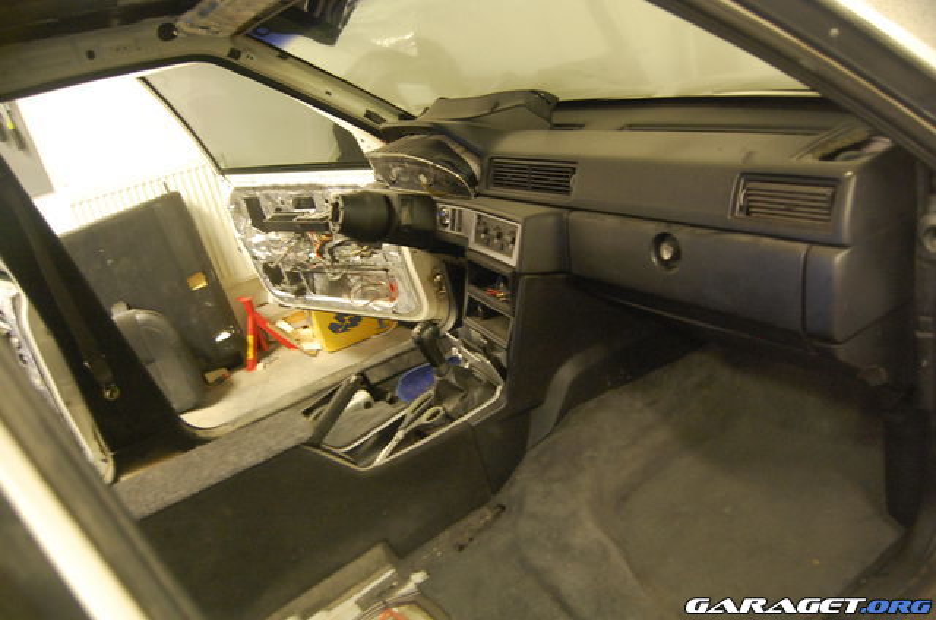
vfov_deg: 47.7
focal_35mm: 27
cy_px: 310
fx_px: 701
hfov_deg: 67.5
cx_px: 468
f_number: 3.5
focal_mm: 18
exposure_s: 1/6
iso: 1600
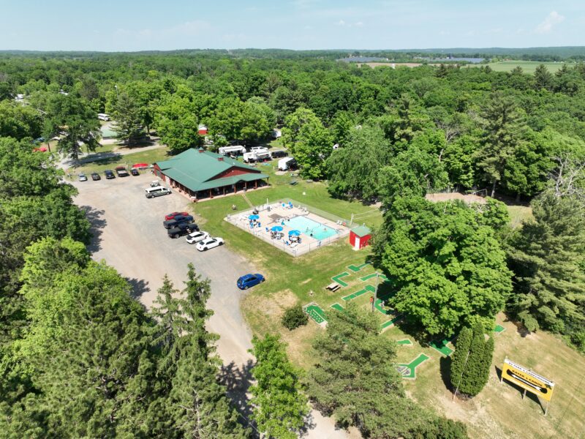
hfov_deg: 71.6
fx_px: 406
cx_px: 292
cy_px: 220
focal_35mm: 24
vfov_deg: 56.8
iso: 100
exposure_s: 1/160
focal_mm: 12.29
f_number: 2.8
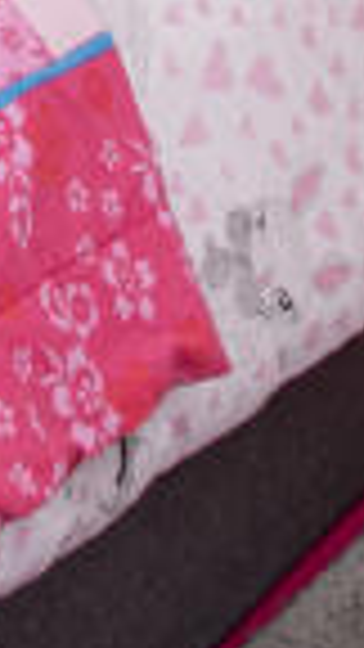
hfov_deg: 10.4
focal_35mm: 112
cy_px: -846
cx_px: -211
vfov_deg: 14.1
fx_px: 1922
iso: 320
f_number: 9
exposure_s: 1/2.5
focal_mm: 10
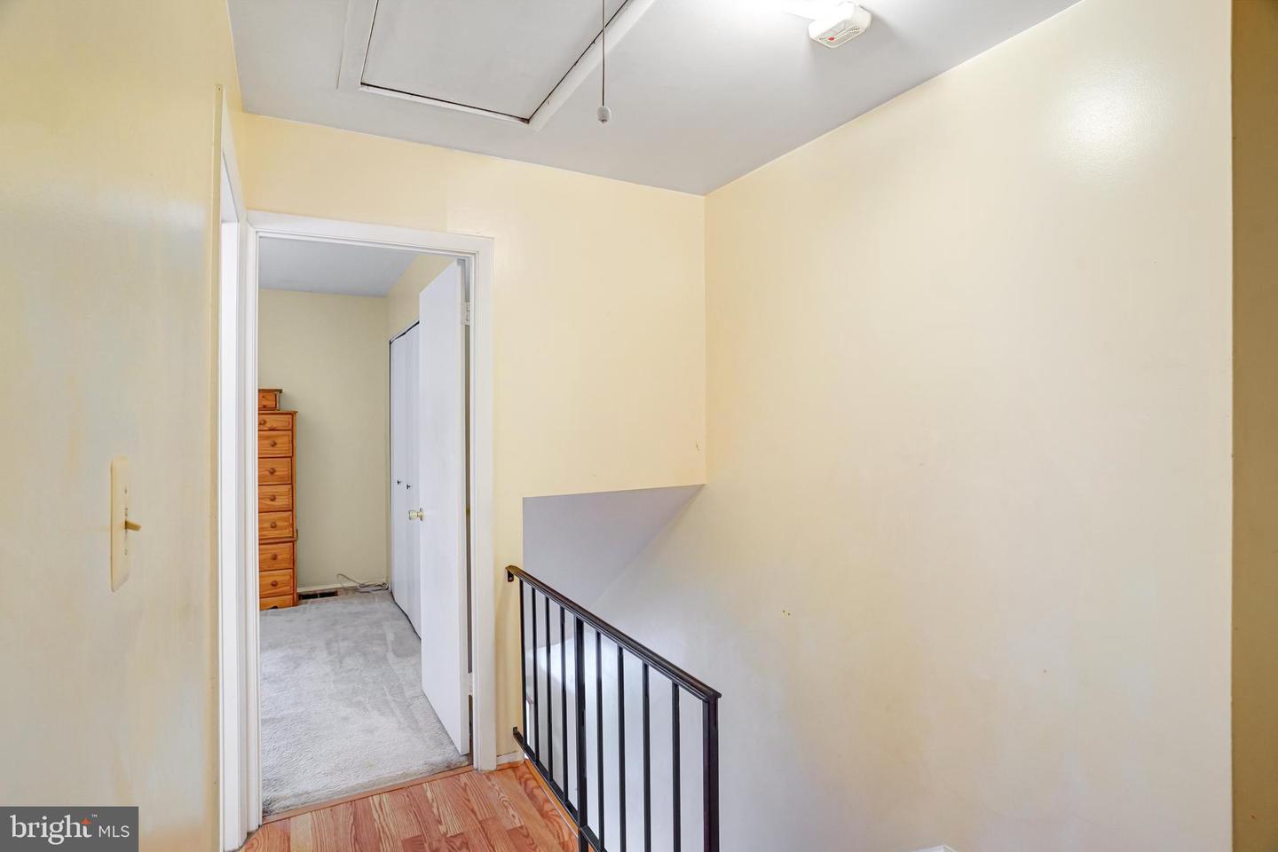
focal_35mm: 17
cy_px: 426
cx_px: 639
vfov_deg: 70.4
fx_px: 603
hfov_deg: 93.3
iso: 1250
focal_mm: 17
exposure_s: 1/10
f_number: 8
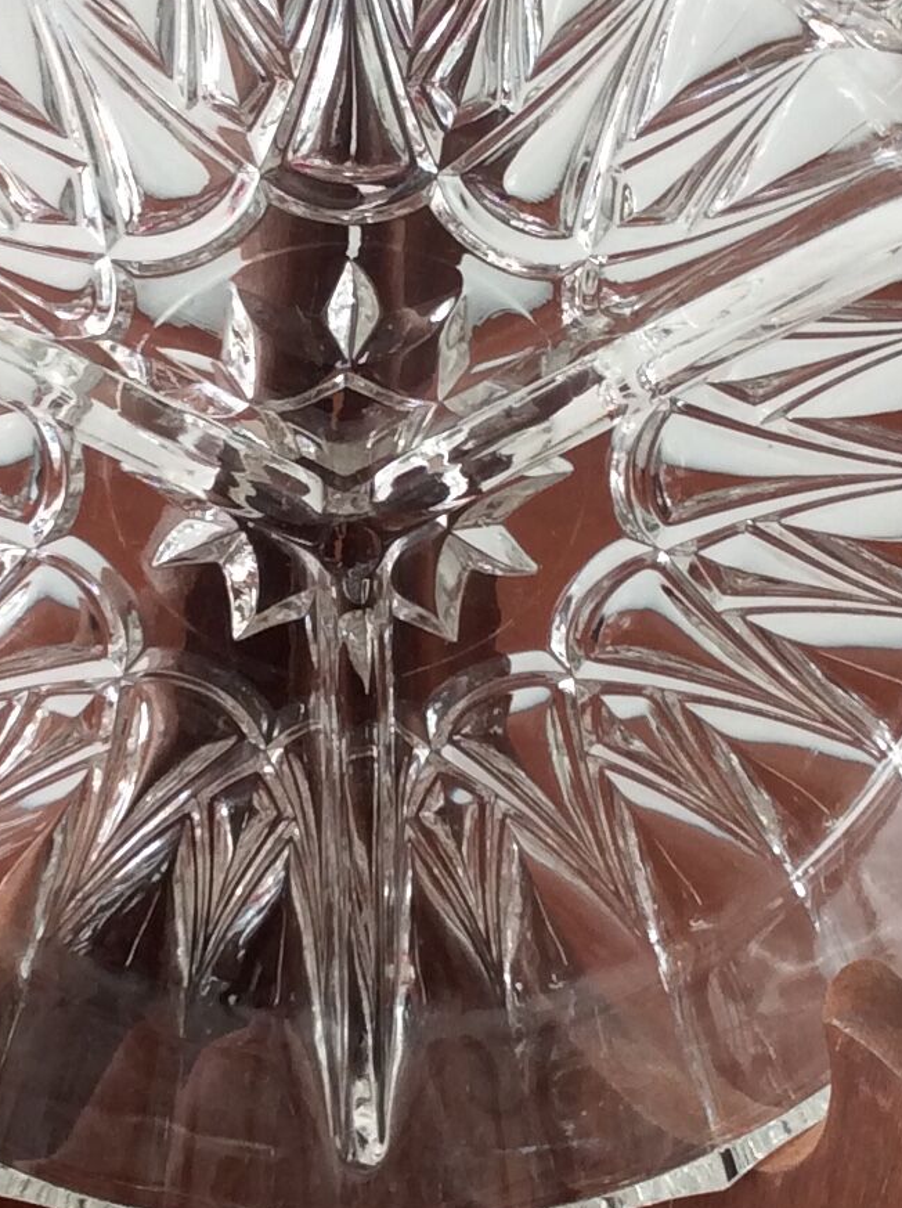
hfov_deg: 15.5
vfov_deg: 20.7
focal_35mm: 95
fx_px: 3310
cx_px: 411
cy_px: 473
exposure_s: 1/50
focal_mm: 3.3
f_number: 2.4
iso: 32
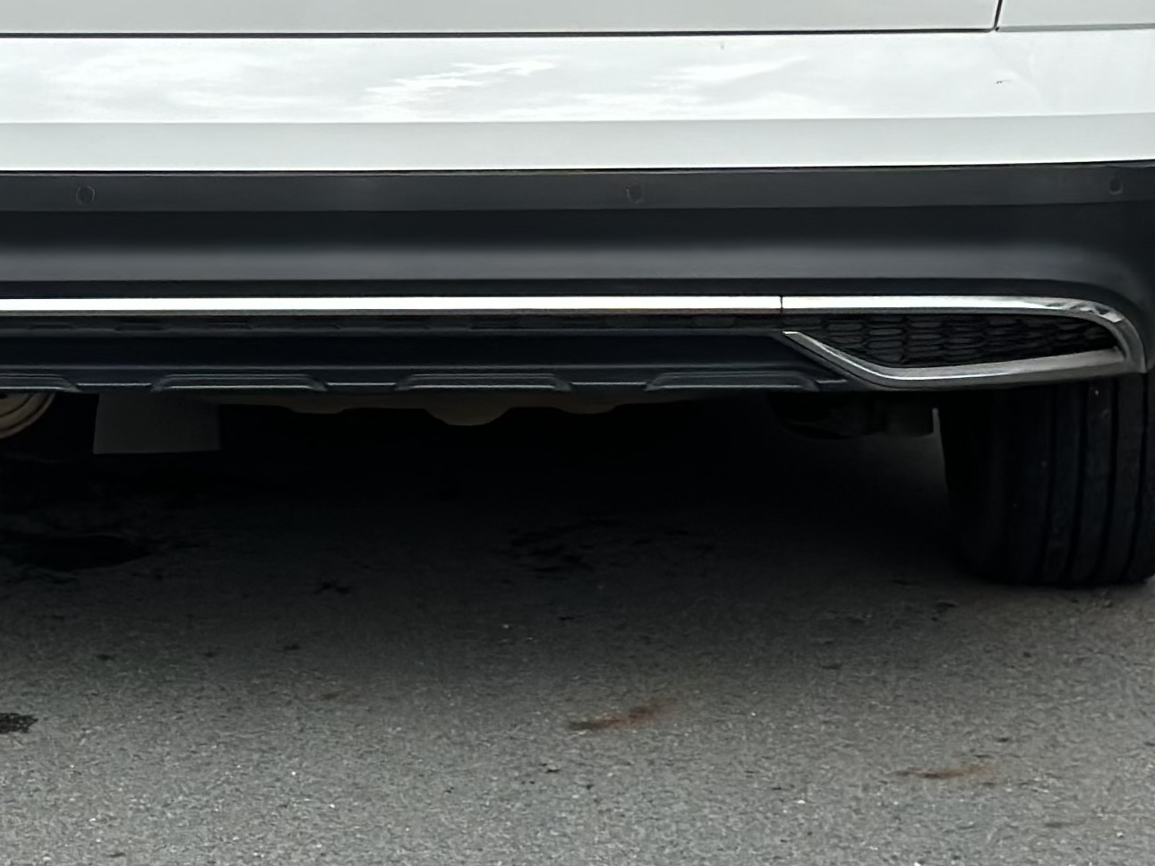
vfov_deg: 11.2
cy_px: -169
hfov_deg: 15.1
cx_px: 366
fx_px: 4337
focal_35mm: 130
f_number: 1.78
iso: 100
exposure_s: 1/6211
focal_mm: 6.86
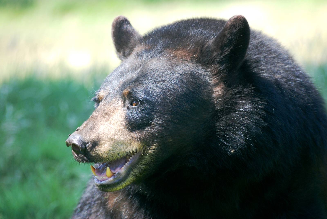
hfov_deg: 8.1
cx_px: 164
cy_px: 110
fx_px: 2319
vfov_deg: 5.4
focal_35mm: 255
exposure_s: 1/320
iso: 400
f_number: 4.8
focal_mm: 170
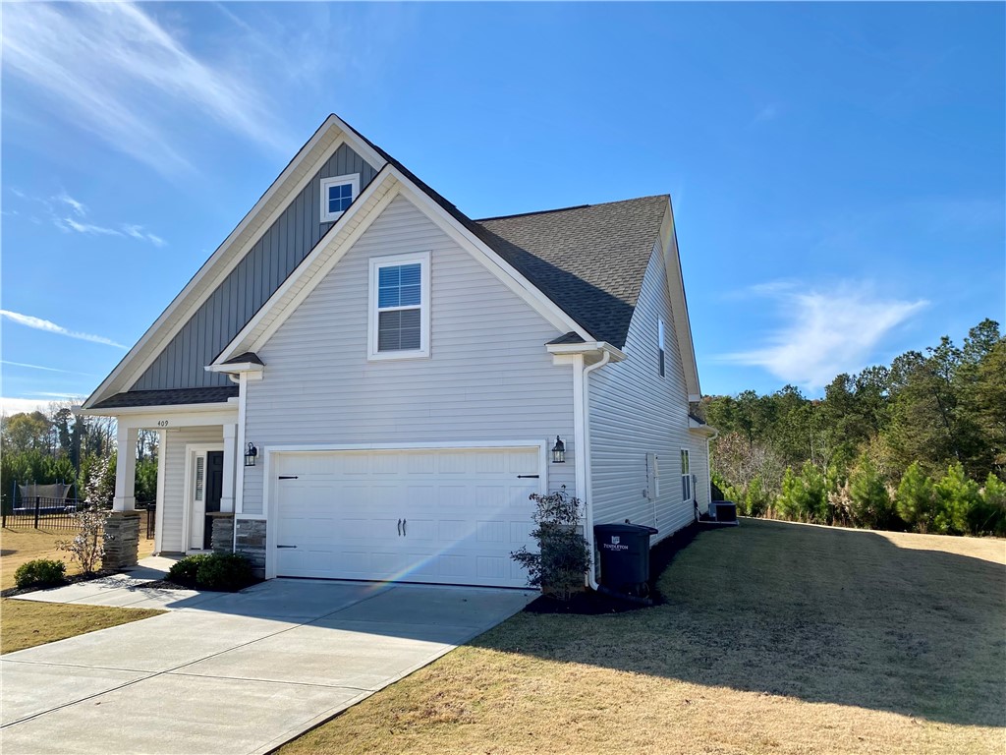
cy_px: 378
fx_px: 756
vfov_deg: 53.1
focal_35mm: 26
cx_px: 503
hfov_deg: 67.3
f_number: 1.8
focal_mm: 4.25
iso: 32
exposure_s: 1/3125
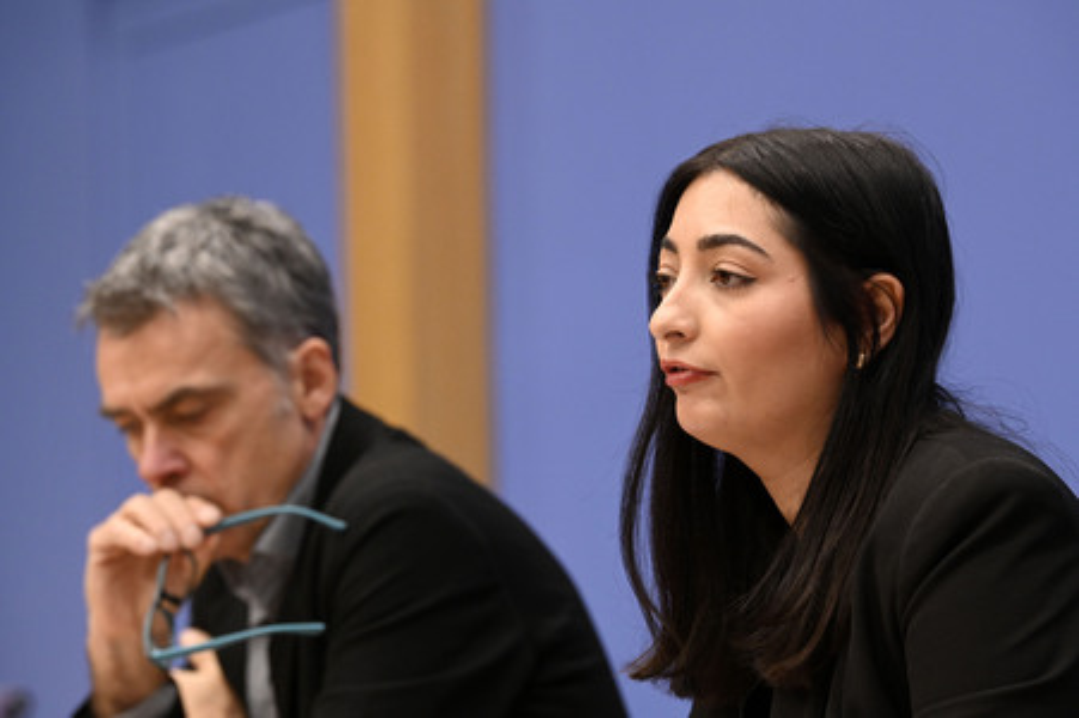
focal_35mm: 170
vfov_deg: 8.1
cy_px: 359
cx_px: 540
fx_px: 5091
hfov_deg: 12.1
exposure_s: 1/640
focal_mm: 170
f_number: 5
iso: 5000
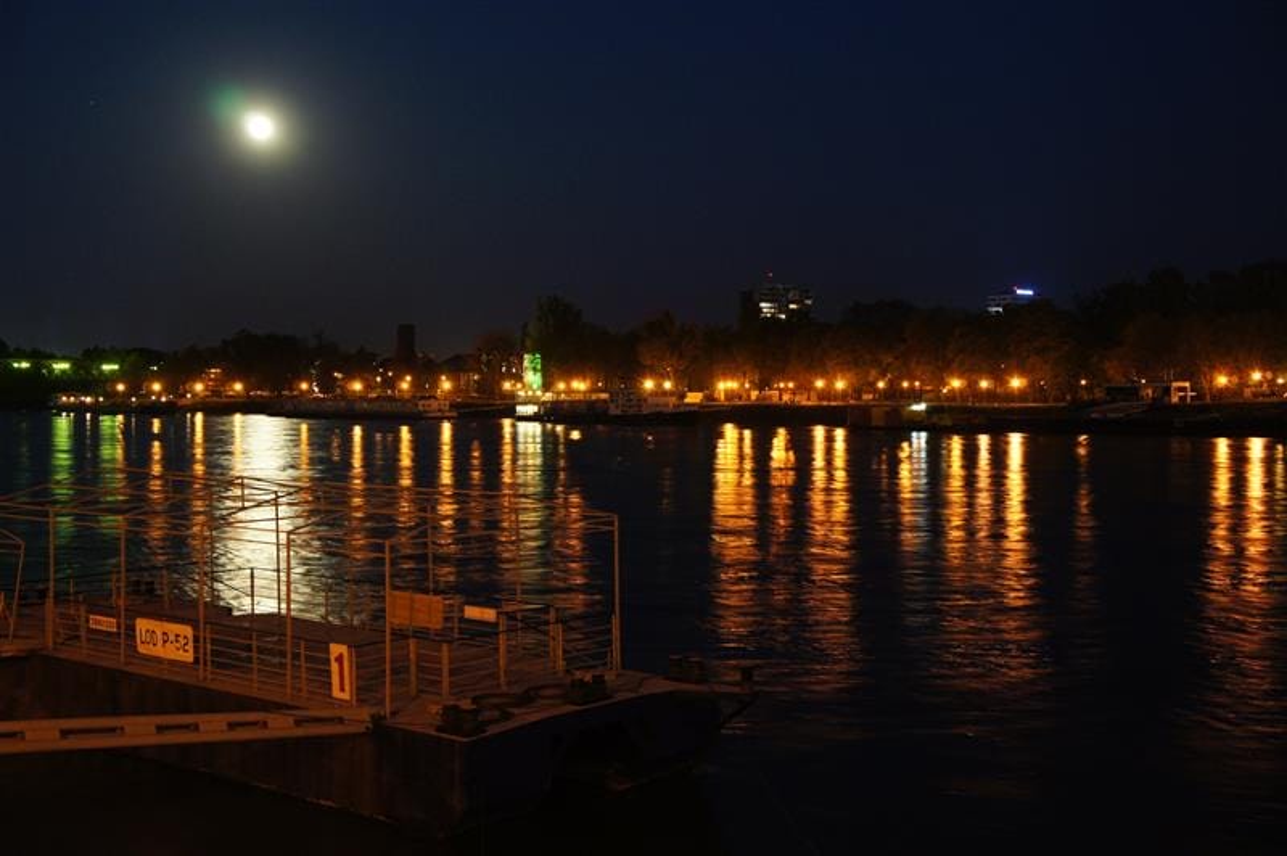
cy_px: 428
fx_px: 1643
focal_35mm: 46
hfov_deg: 42.8
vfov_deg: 29.2
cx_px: 644
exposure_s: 1.3
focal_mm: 31
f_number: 5.6
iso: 800
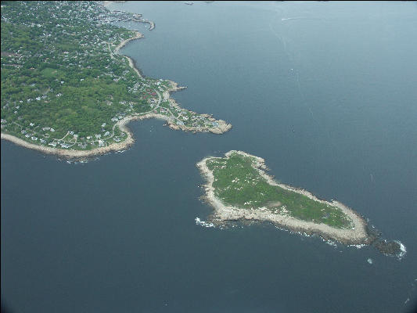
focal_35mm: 32
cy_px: 156
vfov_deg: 44.2
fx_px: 386
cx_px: 208
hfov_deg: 56.8
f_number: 6.3
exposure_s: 1/250
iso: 100
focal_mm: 8.32
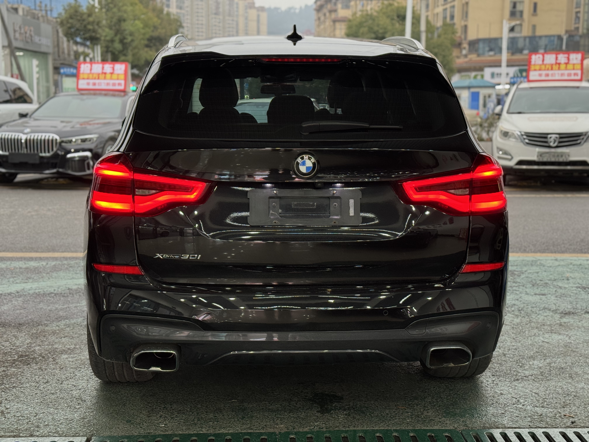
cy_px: 221
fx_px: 817
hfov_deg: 39.7
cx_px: 294
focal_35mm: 48
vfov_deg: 30.3
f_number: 1.78
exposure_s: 1/50
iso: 100
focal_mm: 6.76
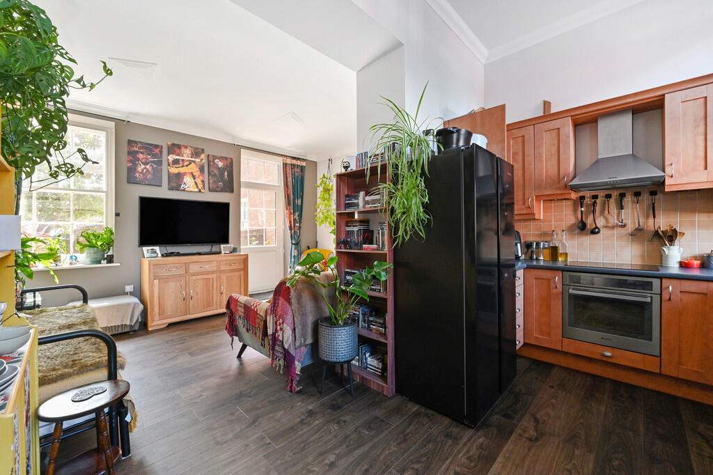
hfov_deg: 104.3
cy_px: 238
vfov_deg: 81.2
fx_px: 277
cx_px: 356
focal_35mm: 14
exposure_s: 1/4
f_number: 11
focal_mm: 14
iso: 400
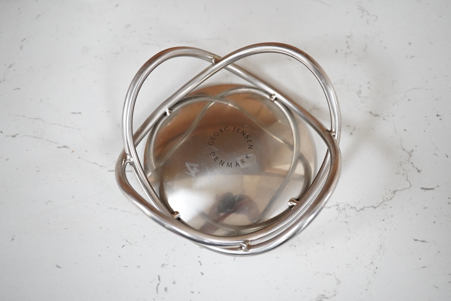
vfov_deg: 29.9
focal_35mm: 45
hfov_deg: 43.6
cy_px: 150
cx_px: 226
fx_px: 564
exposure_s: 1/250
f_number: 6.3
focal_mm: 30
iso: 3200
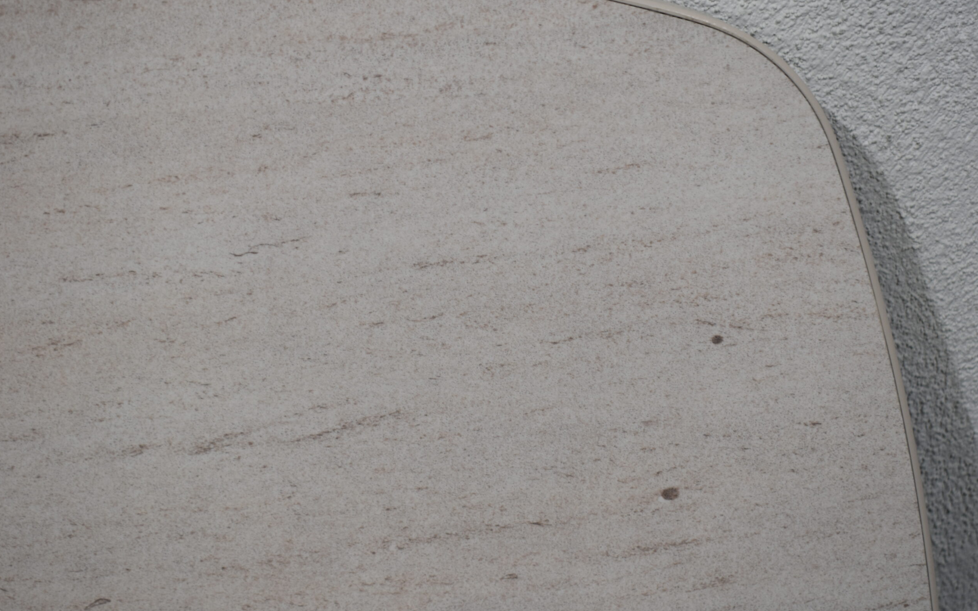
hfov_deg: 34.6
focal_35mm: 59
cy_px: 319
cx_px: 495
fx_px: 1572
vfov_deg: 22.0
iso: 250
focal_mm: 38
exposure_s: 1/125
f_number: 5.6
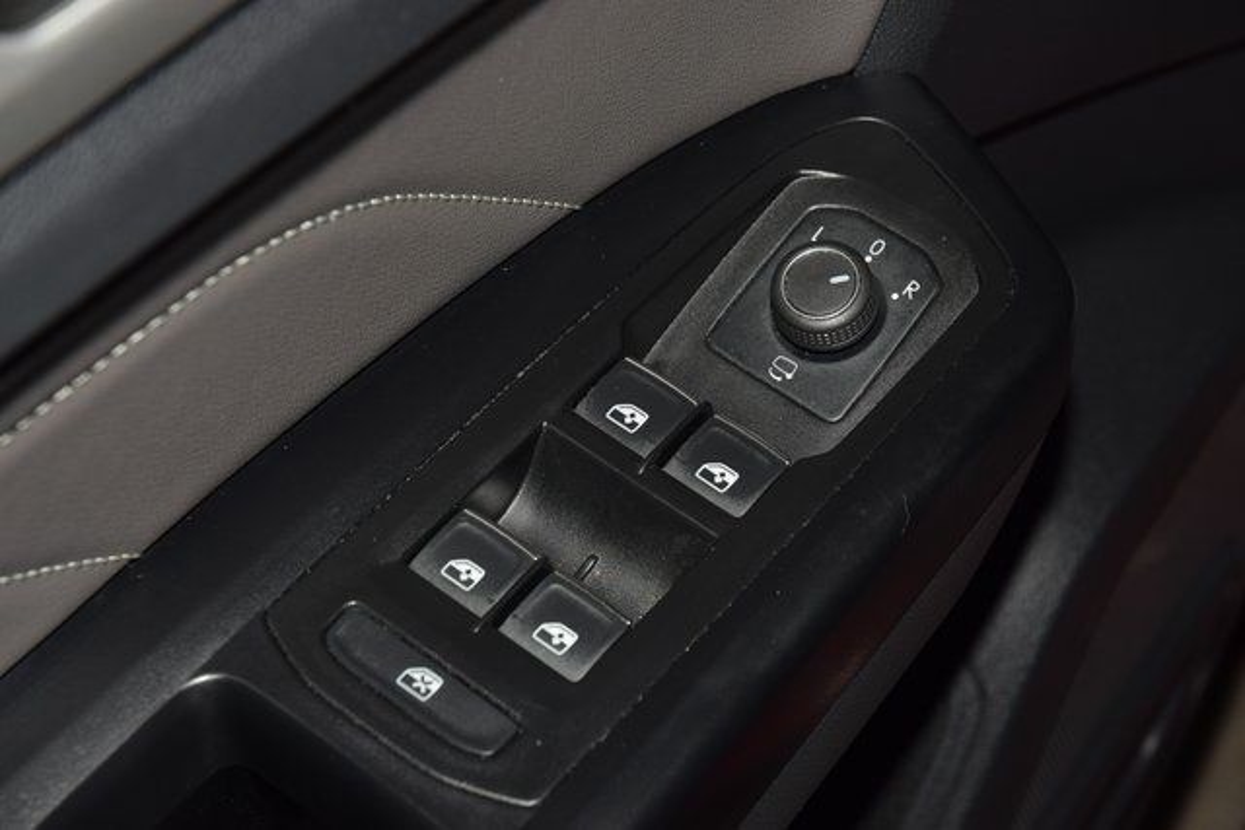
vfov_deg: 13.0
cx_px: 622
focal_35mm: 105
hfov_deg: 19.5
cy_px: 415
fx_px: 3632
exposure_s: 1/125
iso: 100
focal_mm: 70
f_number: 8
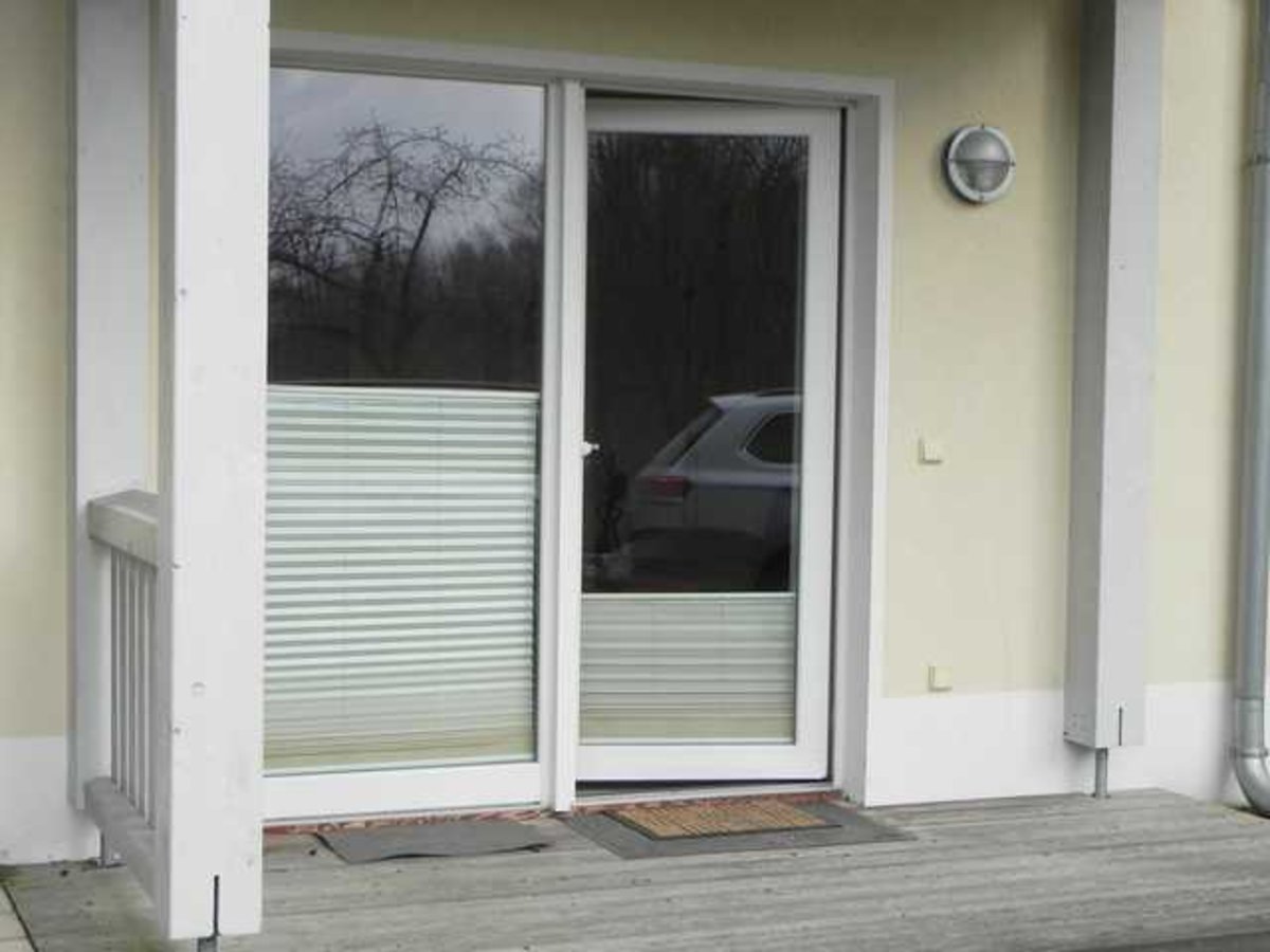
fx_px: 2128
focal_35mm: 58
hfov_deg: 33.2
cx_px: 635
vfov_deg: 25.2
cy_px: 476
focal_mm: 10.3
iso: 160
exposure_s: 1/264
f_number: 5.6
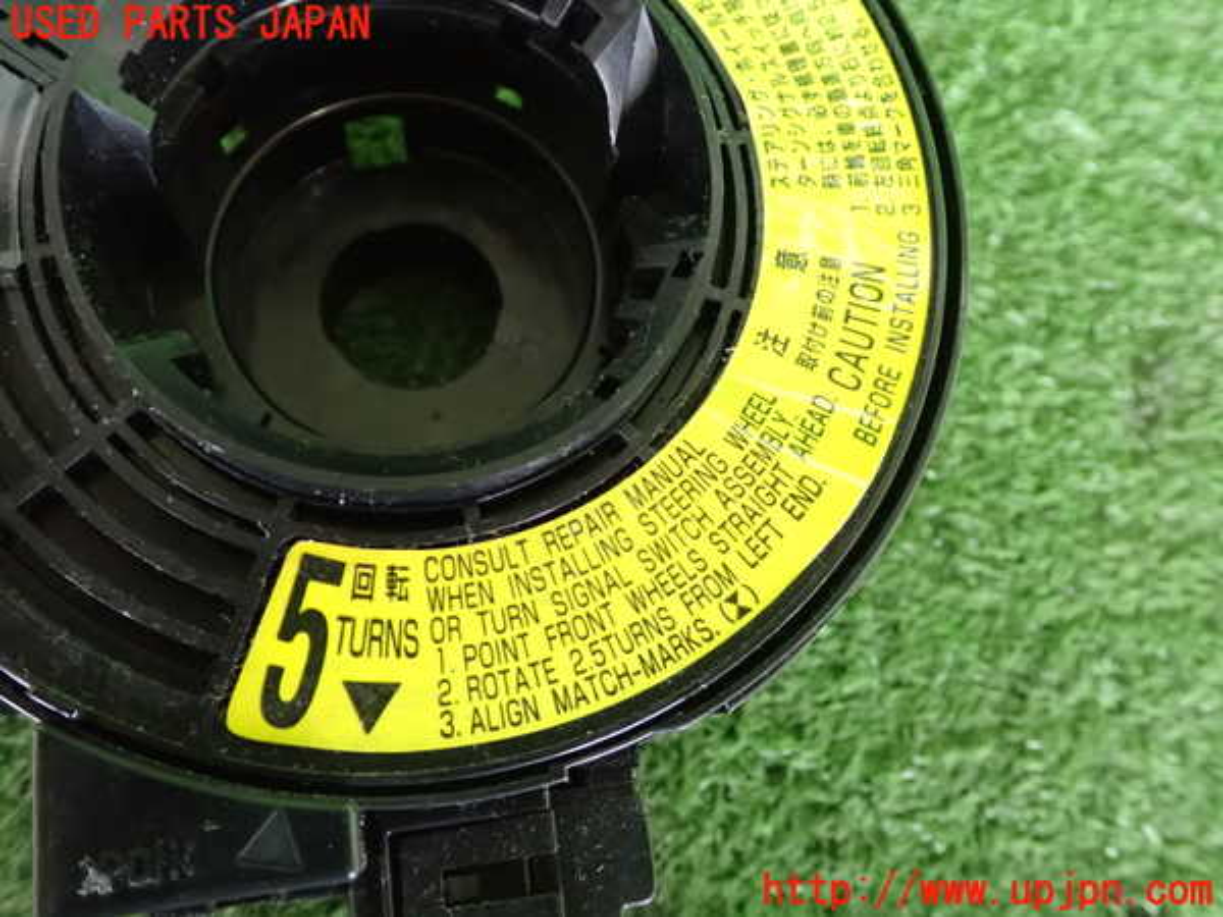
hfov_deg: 56.8
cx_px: 612
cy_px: 458
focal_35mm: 32
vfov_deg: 44.2
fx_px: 1131
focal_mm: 5.79
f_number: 2.4
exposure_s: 1/250
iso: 1600
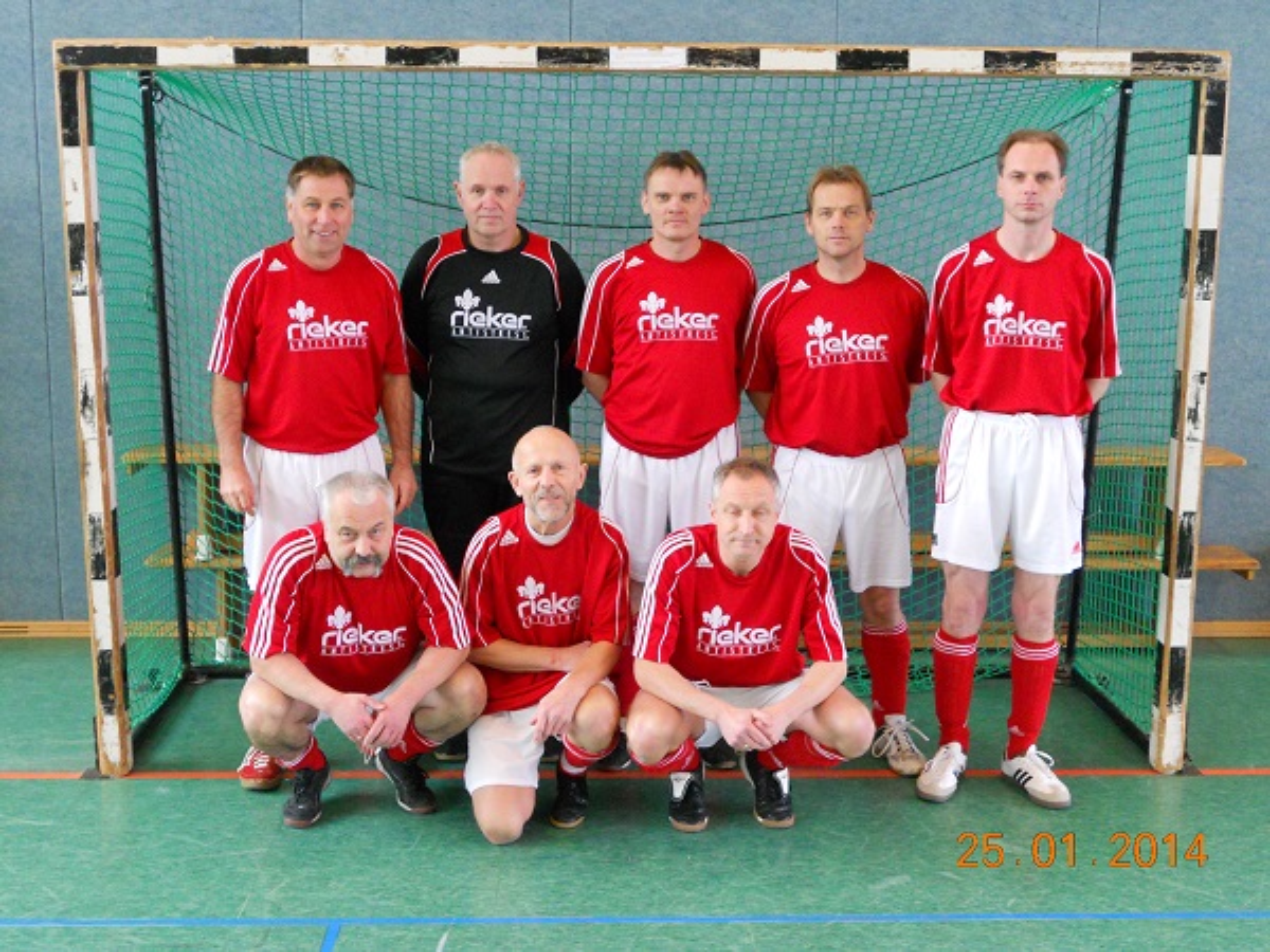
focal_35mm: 46
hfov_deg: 41.2
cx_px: 635
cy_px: 476
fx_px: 1688
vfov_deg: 31.5
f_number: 4.3
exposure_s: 1/30
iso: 400
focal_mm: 8.2
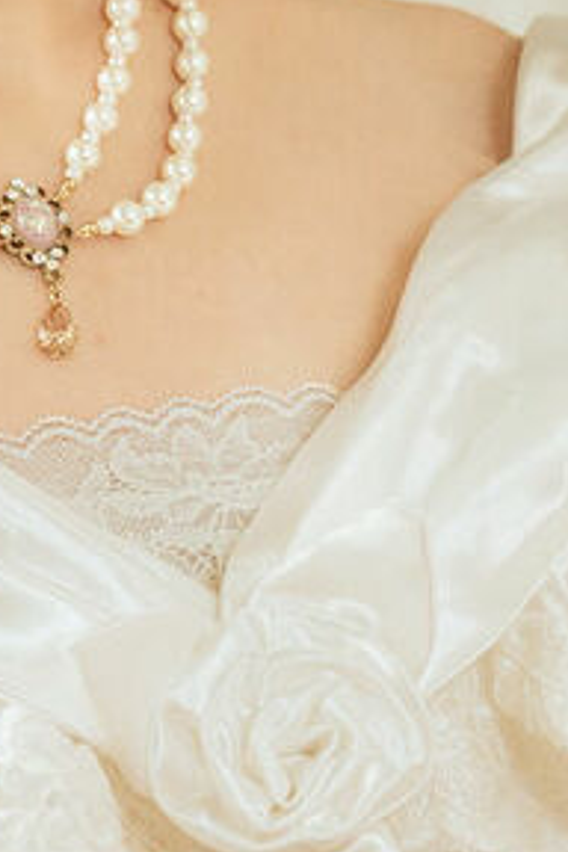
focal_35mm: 651
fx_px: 15406
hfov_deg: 2.1
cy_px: 401
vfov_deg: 3.2
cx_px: -101
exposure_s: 1/250
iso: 640
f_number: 2.8
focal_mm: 120
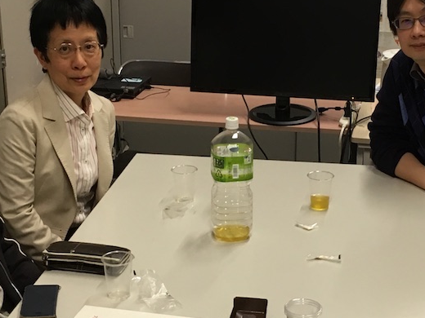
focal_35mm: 79
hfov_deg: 24.7
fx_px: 970
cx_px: 228
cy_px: 175
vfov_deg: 18.7
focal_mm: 4.15
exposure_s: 1/30
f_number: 2.2
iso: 80
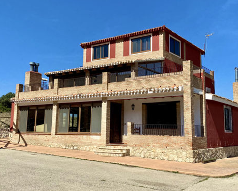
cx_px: 118
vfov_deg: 38.2
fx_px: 275
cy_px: 89
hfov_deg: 46.9
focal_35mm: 39
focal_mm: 4.25
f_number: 1.8
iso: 32
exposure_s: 1/3731
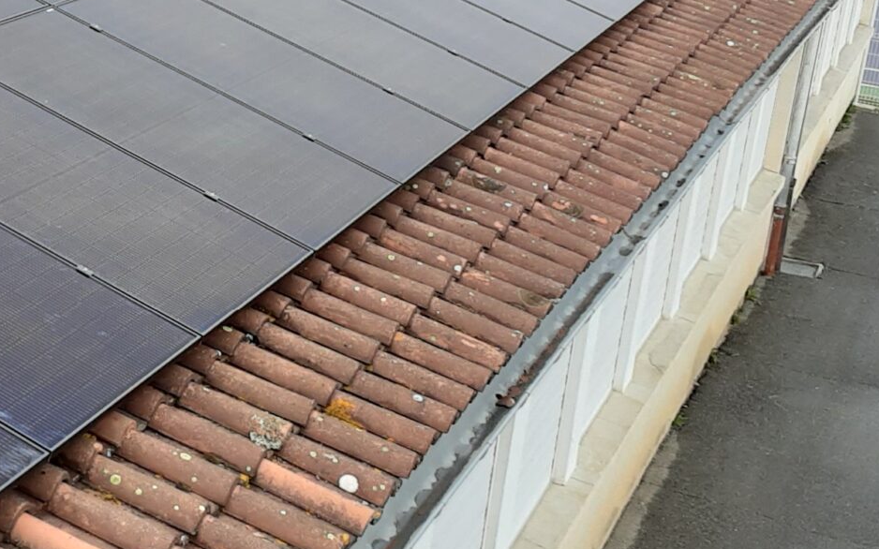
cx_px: 141
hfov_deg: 25.0
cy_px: 165
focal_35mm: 81
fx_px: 1940
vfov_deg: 16.1
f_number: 1.9
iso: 40
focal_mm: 2.9
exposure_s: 1/566
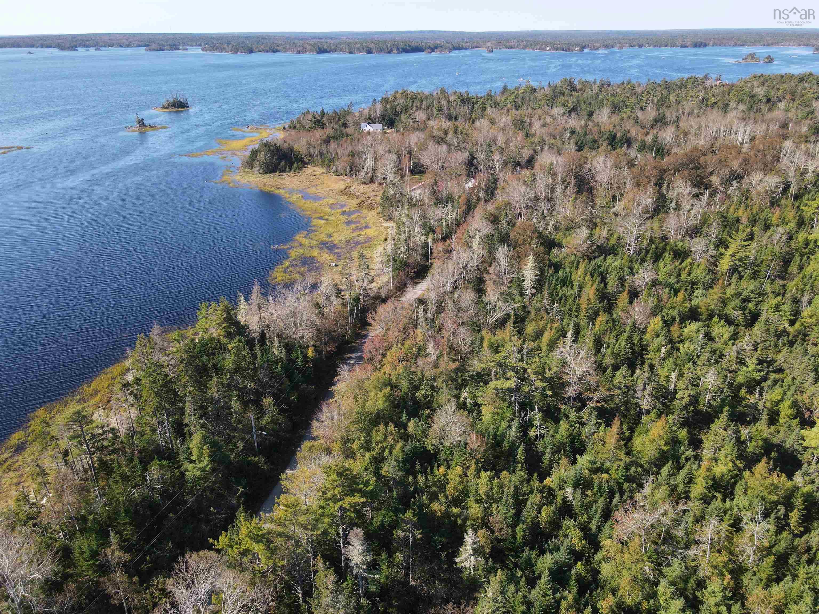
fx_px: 568
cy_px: 307
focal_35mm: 24
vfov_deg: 56.8
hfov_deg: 71.6
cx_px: 410
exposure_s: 1/320
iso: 100
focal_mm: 4.5
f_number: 2.8
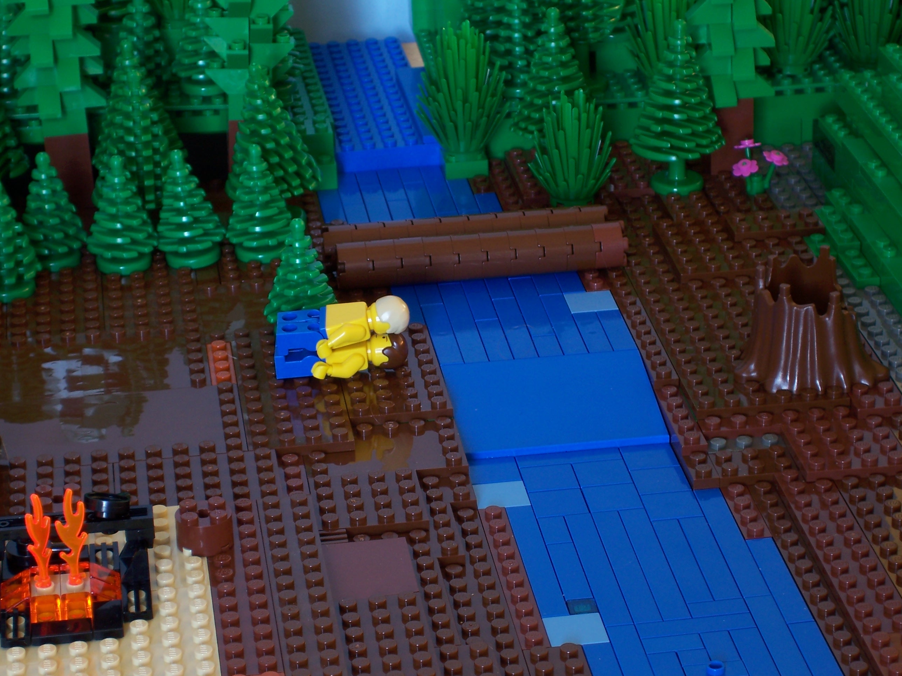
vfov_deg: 13.7
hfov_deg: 18.2
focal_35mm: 108
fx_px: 2814
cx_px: 451
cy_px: 338
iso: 80
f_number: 4.8
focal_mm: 18.6
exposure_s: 1/1.6
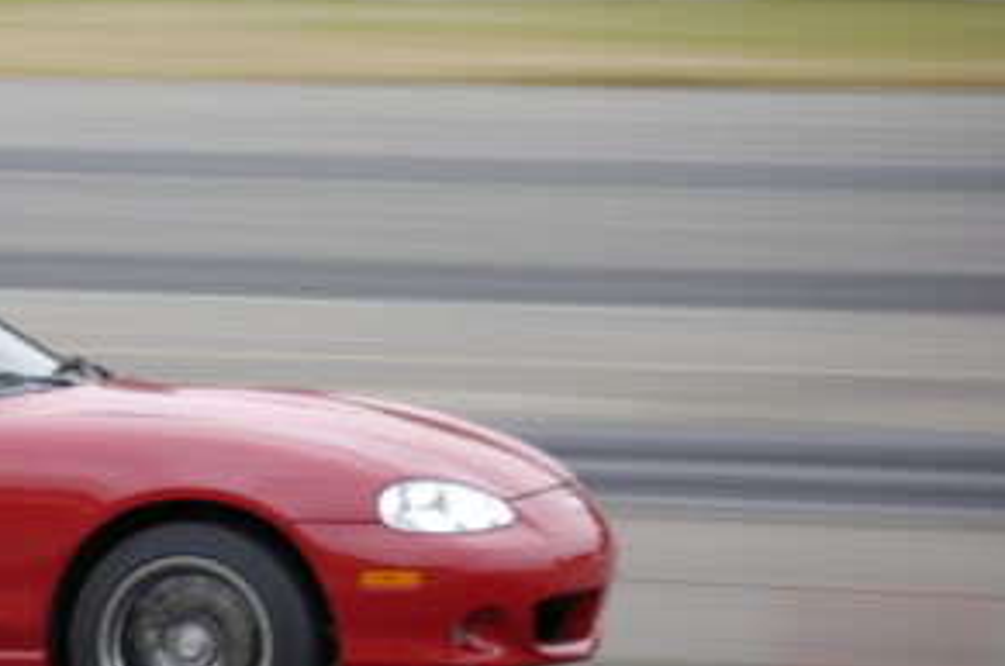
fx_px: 9169
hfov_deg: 6.3
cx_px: -33
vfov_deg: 4.2
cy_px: 459
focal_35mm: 329
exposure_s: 1/25
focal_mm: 100
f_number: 4.8
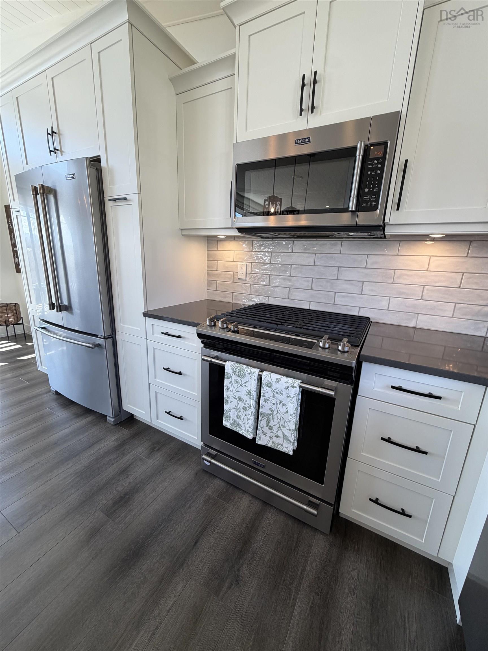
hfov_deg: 85.7
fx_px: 263
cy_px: 326
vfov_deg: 102.1
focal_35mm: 14
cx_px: 244
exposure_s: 1/120
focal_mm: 2.22
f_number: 2.2
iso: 100
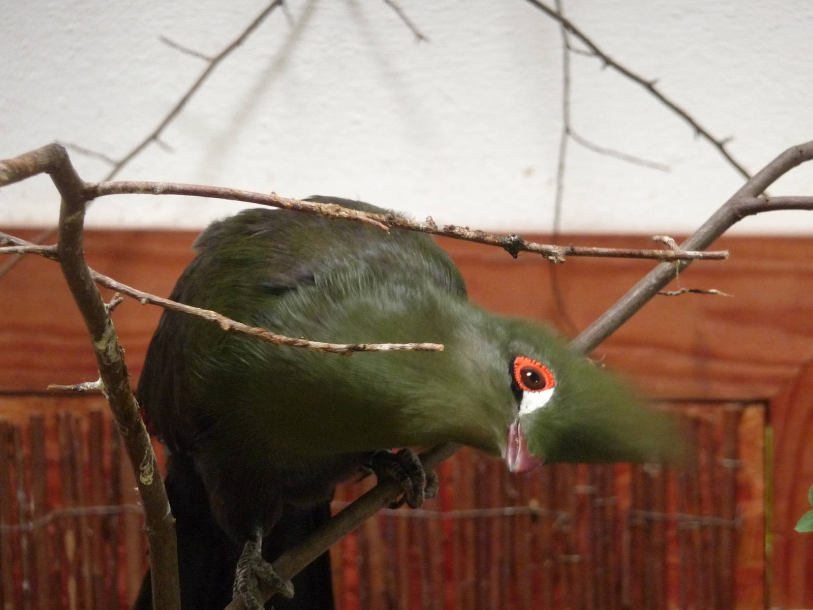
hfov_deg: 6.3
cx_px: 406
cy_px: 305
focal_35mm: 315
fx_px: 7398
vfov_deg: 4.7
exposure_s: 1/10
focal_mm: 47
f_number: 4.9
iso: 400
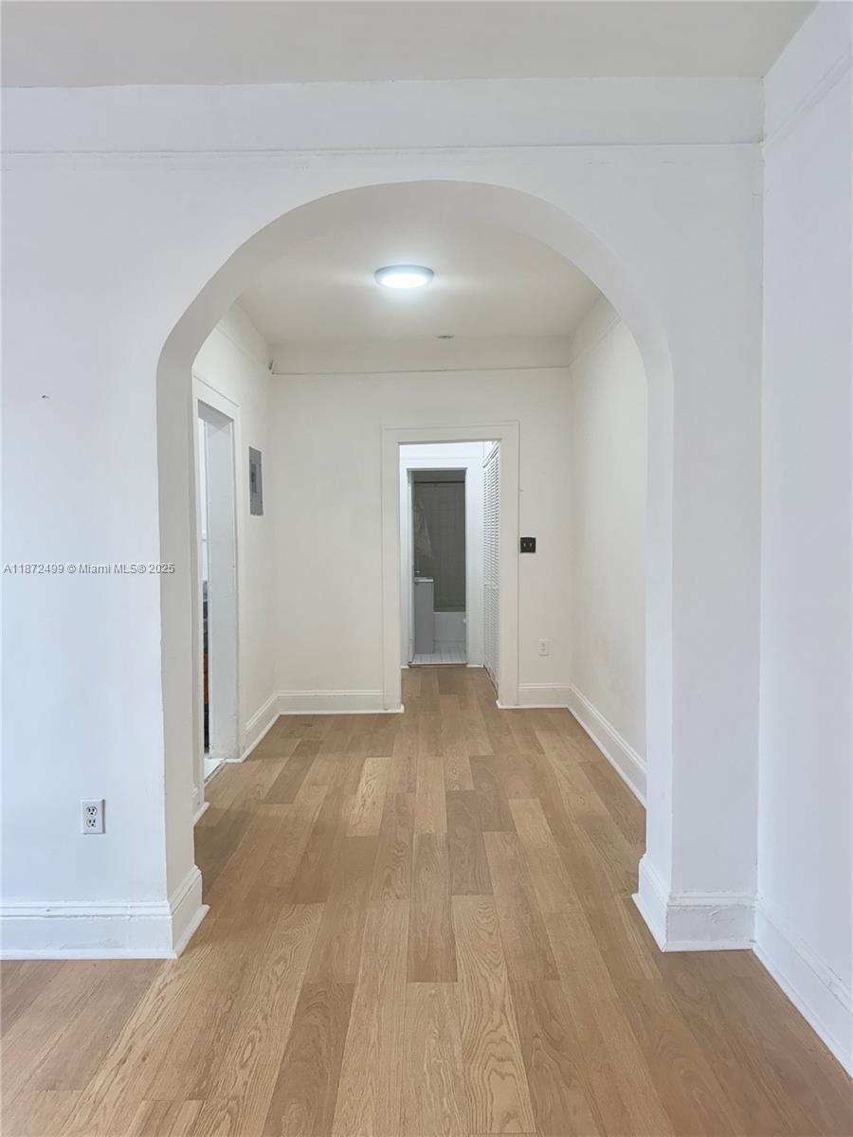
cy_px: 568
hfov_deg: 56.8
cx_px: 426
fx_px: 789
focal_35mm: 24
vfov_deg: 71.6
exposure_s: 1/120
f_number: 1.78
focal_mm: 6.76
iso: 100
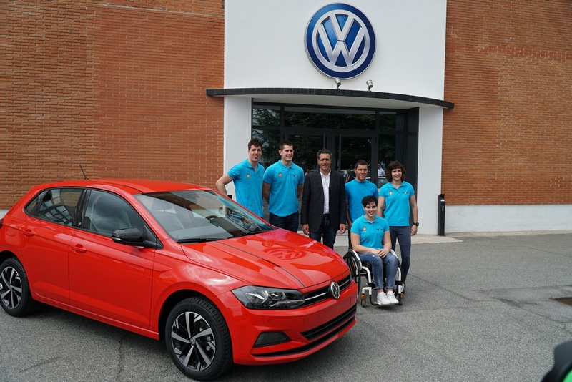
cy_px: 191
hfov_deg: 67.4
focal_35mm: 27
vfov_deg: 48.0
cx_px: 286
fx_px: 429
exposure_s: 1/320
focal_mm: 18
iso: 100
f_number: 5.6
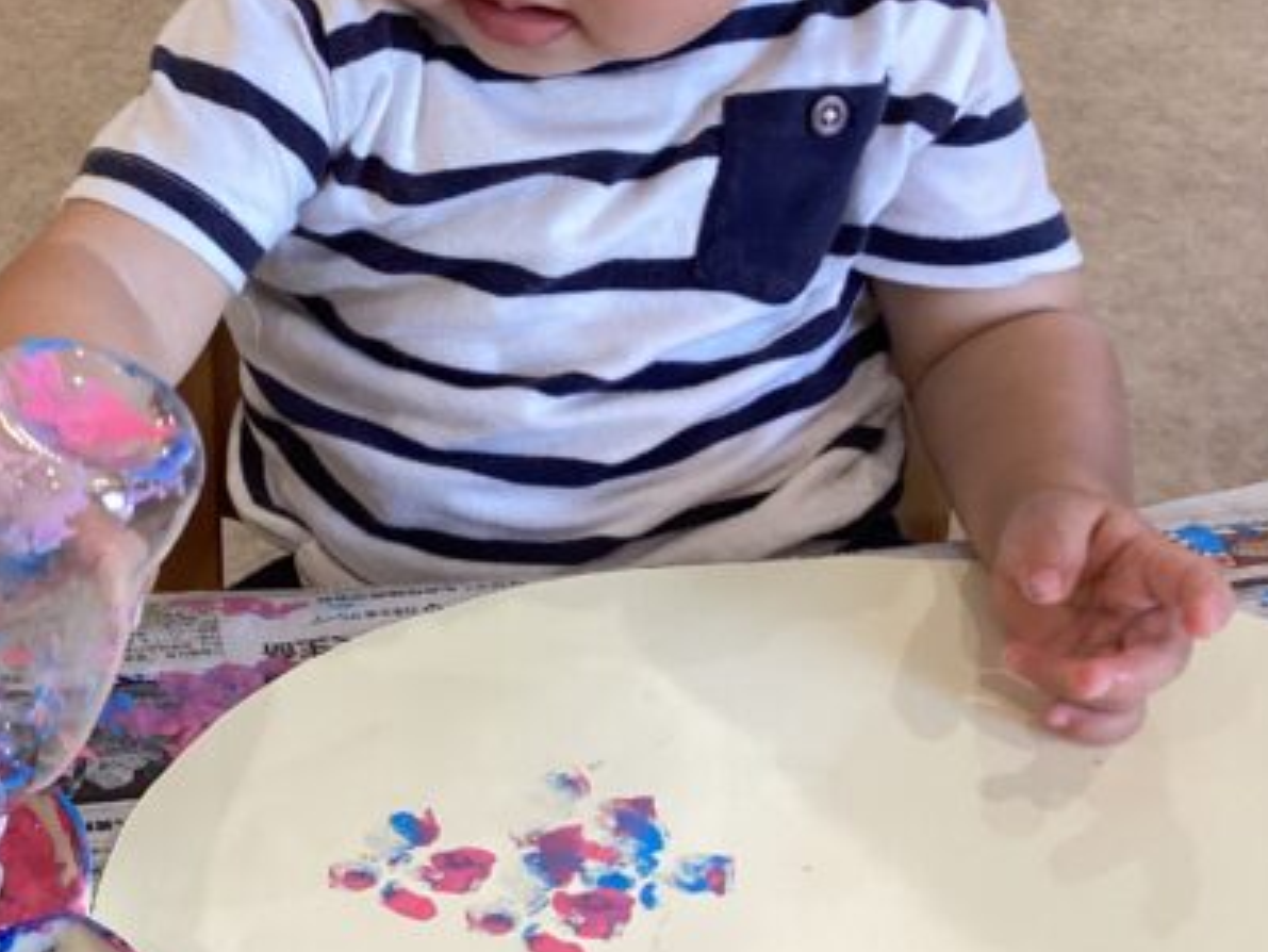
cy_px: 428
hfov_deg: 31.3
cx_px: 240
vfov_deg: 24.4
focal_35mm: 60
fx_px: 2198
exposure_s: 1/60
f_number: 2.4
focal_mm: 3.3
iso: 100
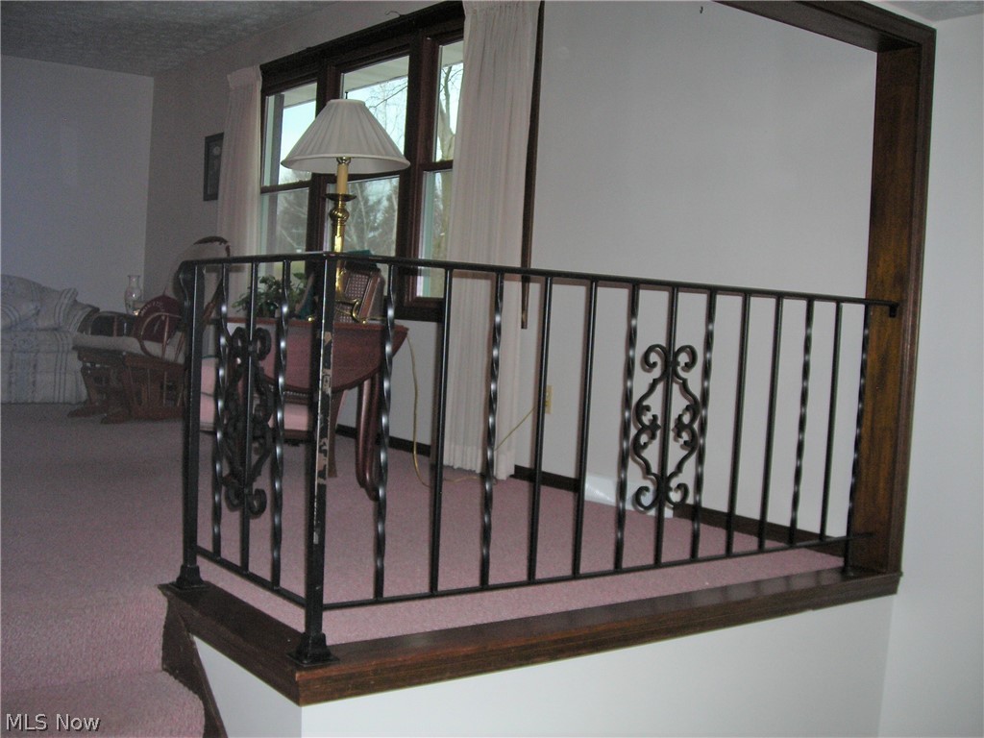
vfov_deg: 37.7
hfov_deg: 49.0
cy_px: 369
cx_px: 492
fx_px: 1080
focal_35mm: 38
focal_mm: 6.3
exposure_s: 1/60.1
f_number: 3.2
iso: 109
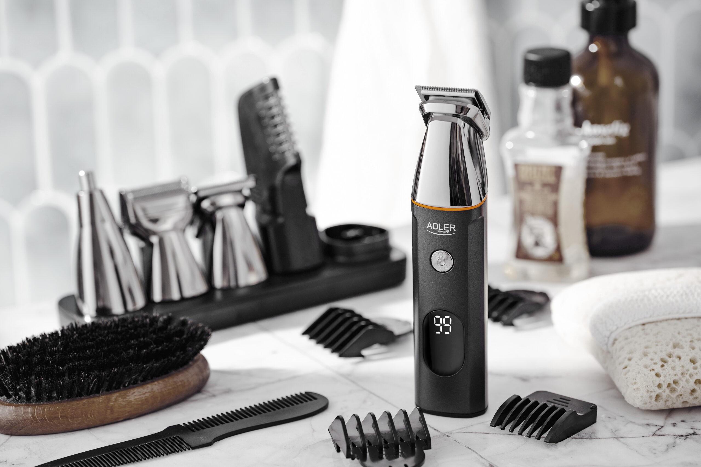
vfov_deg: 13.0
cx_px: 350
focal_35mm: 105
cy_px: 234
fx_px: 2045
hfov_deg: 19.5
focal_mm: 105
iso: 160
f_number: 4.5
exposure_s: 1/30
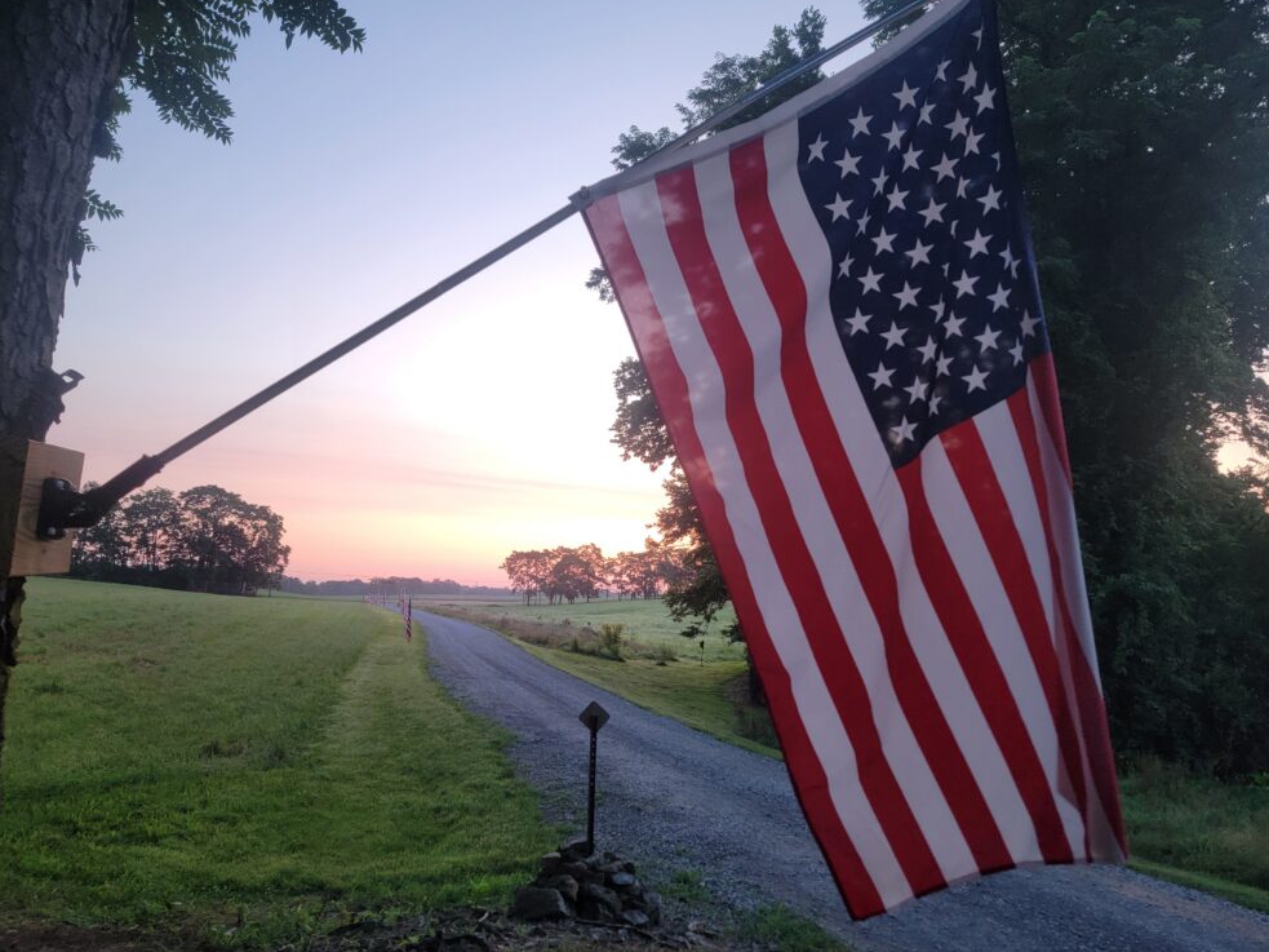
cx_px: 620
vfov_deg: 54.9
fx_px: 916
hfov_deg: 69.4
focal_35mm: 25
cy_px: 479
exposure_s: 1/120
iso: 200
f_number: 1.8
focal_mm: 6.7
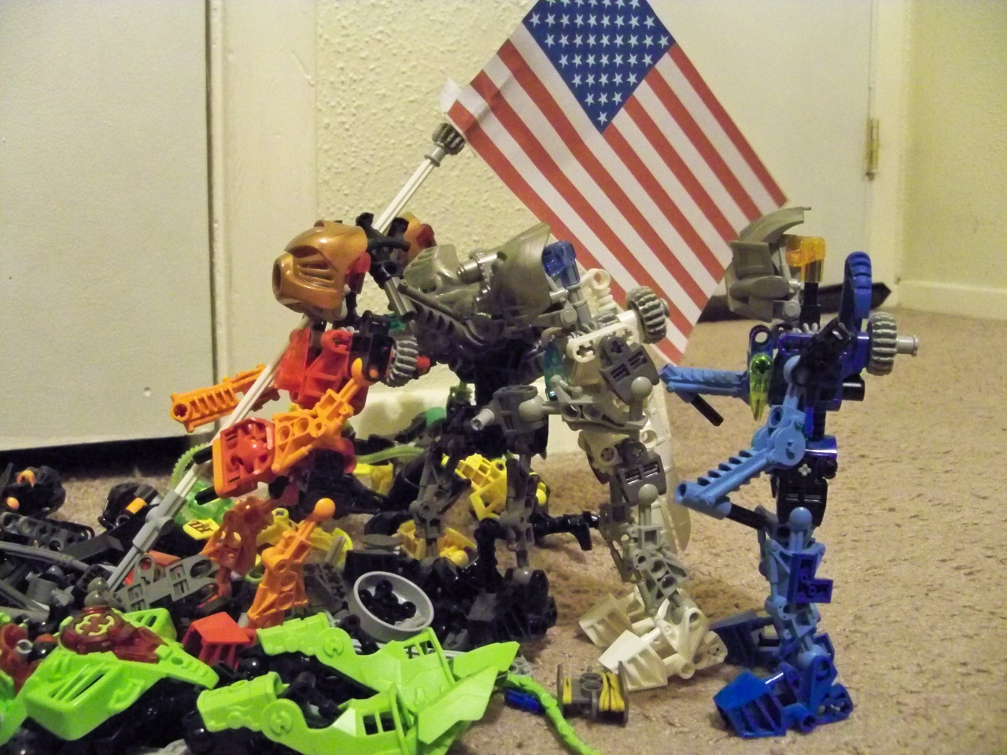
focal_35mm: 35
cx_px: 504
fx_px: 1018
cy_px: 378
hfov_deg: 52.6
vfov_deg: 40.7
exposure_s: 1/8
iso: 1600
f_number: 3.5
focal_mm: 6.2
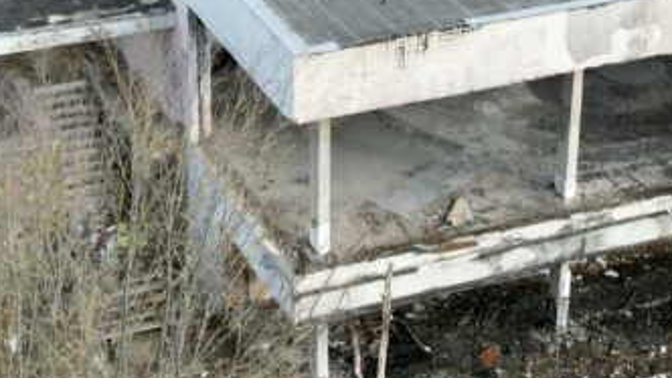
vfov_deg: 17.0
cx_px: 636
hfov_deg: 28.3
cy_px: 159
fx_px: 1266
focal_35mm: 71
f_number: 2.8
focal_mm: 8.38
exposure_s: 1/500
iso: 200
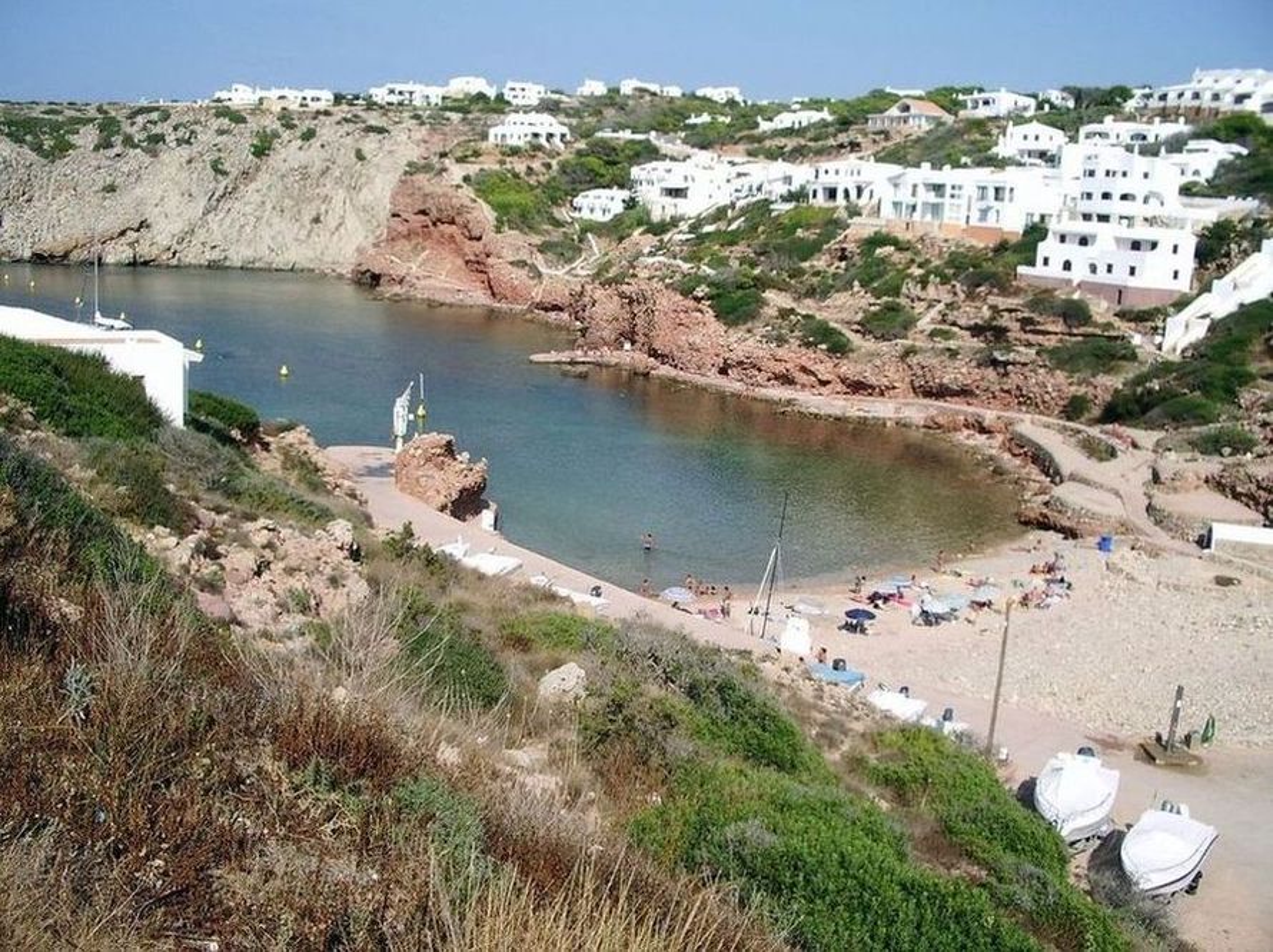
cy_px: 476
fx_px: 1286
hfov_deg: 52.7
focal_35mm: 35
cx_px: 636
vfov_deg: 40.6
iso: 50
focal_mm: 5.8
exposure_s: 1/500
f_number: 4.3
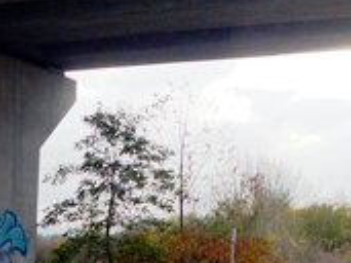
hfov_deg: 21.6
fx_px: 912
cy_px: 199
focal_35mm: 90
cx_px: 255
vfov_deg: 16.3
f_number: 4
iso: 100
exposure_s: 1/160
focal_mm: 5.2
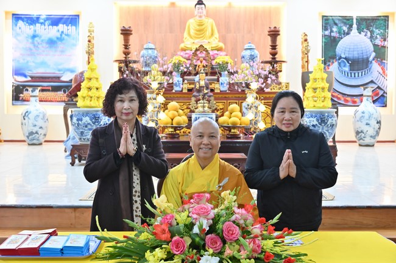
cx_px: 198
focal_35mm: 40
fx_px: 440
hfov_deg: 48.5
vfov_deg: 33.3
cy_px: 132
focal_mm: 40
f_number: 5.6
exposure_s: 1/60
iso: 3200
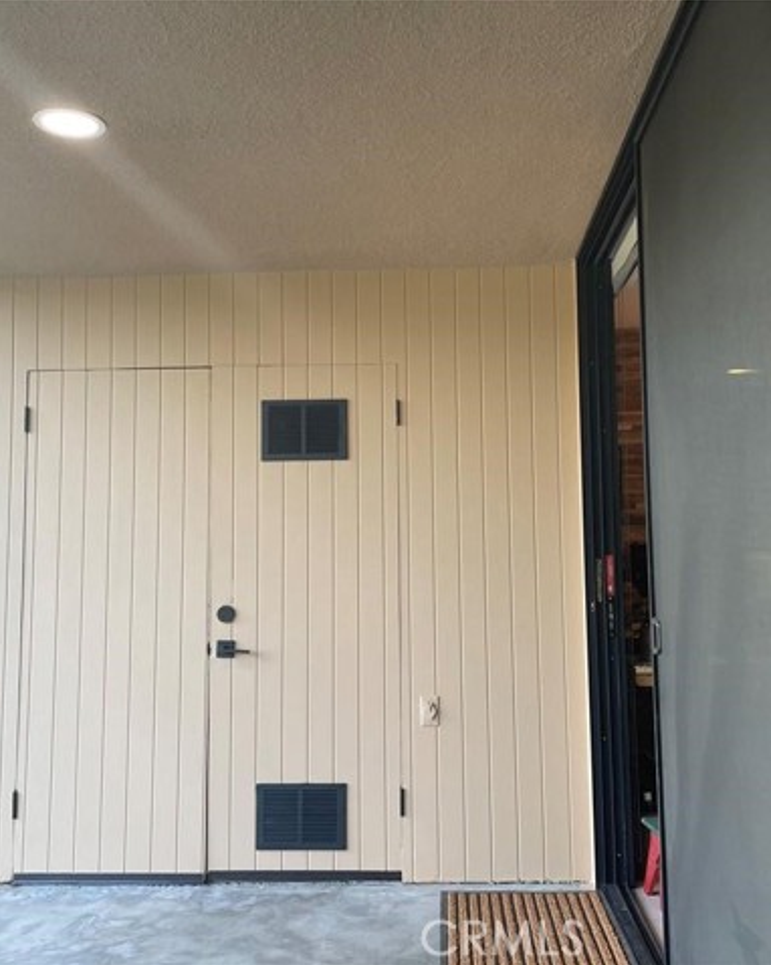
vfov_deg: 52.9
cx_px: 418
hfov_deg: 43.3
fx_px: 970
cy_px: 482
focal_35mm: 34
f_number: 1.6
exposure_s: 1/120
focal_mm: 4.2
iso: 80
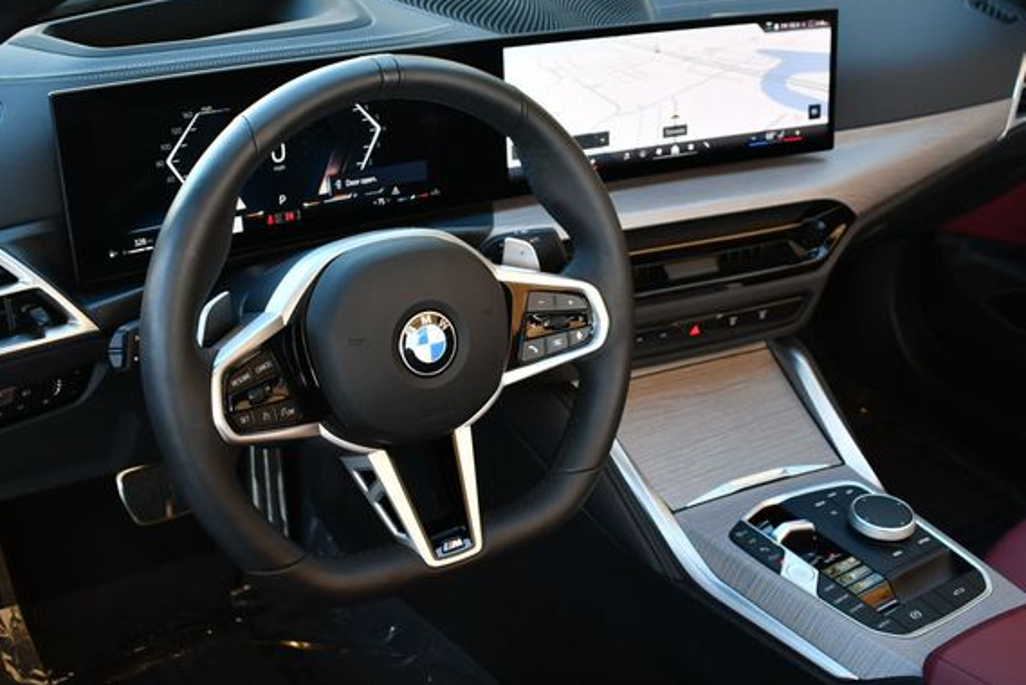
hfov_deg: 43.6
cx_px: 507
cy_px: 303
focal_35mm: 45
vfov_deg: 29.9
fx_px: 1283
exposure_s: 1/250
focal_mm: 20
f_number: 3.5
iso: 450
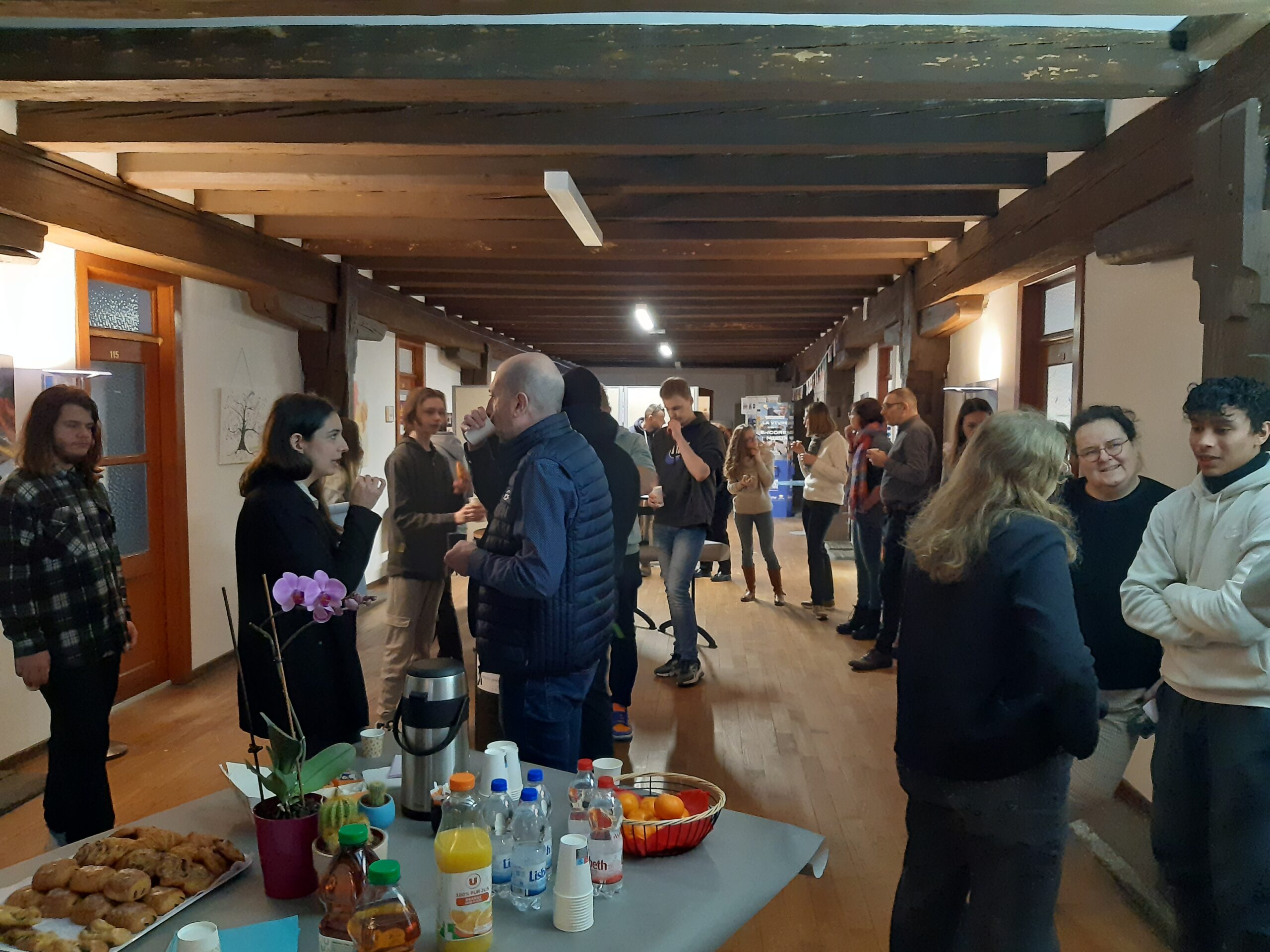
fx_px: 954
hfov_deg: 67.3
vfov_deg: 53.1
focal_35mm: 26
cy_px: 476
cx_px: 635
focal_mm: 3.92
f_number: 1.7
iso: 640
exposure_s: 1/25
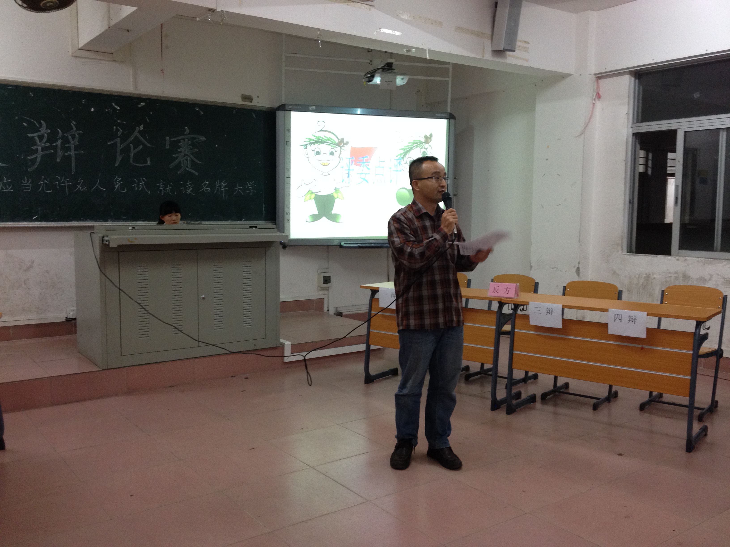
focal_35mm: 35
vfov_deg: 40.7
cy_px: 274
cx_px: 365
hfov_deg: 52.6
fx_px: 738
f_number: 2.4
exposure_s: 1/20
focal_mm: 4.28
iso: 160
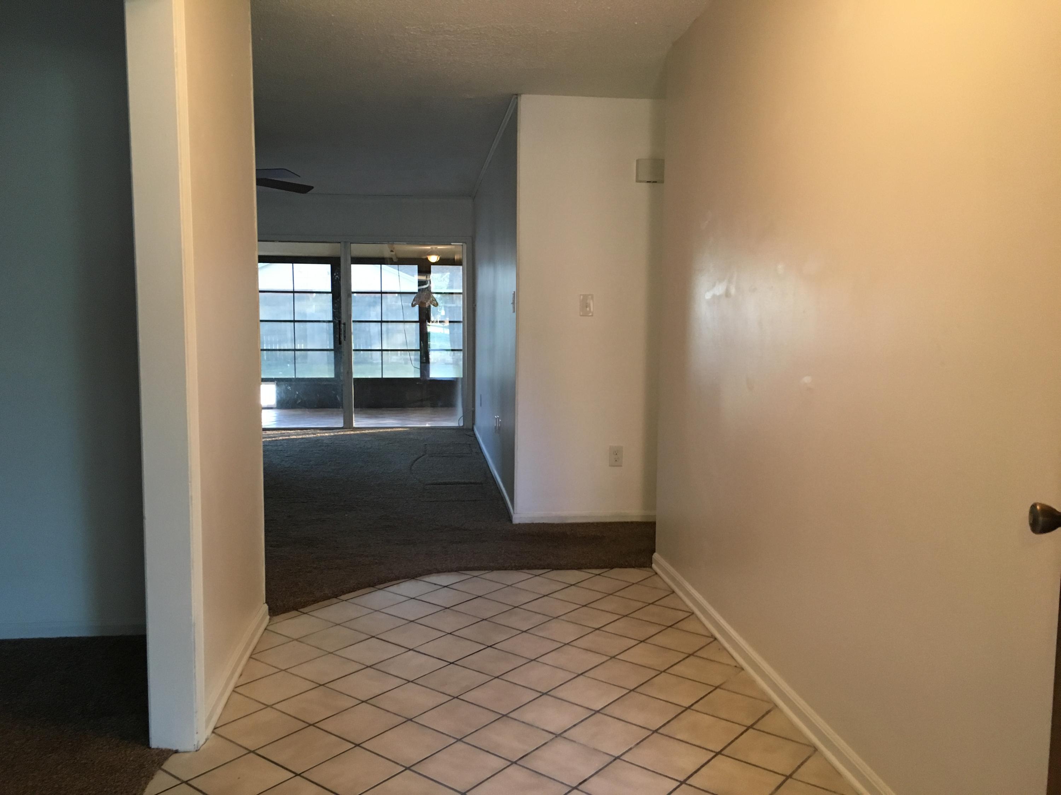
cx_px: 530
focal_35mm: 29
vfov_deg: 48.2
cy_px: 398
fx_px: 889
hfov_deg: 61.7
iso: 160
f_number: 2.2
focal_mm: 4.15
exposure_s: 1/30
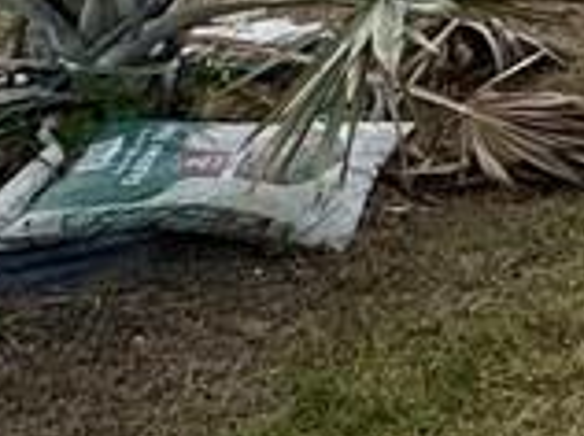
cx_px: 1538
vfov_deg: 13.6
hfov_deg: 13.2
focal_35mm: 91
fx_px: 1533
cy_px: -458
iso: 40
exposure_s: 1/1880
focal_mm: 2.22
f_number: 2.2
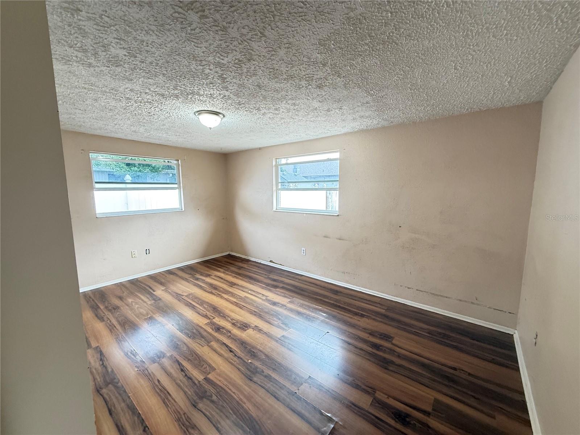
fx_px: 235
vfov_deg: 85.7
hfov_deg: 102.1
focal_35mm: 14
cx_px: 290
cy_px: 218
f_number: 2.2
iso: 500
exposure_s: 1/60
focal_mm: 2.22
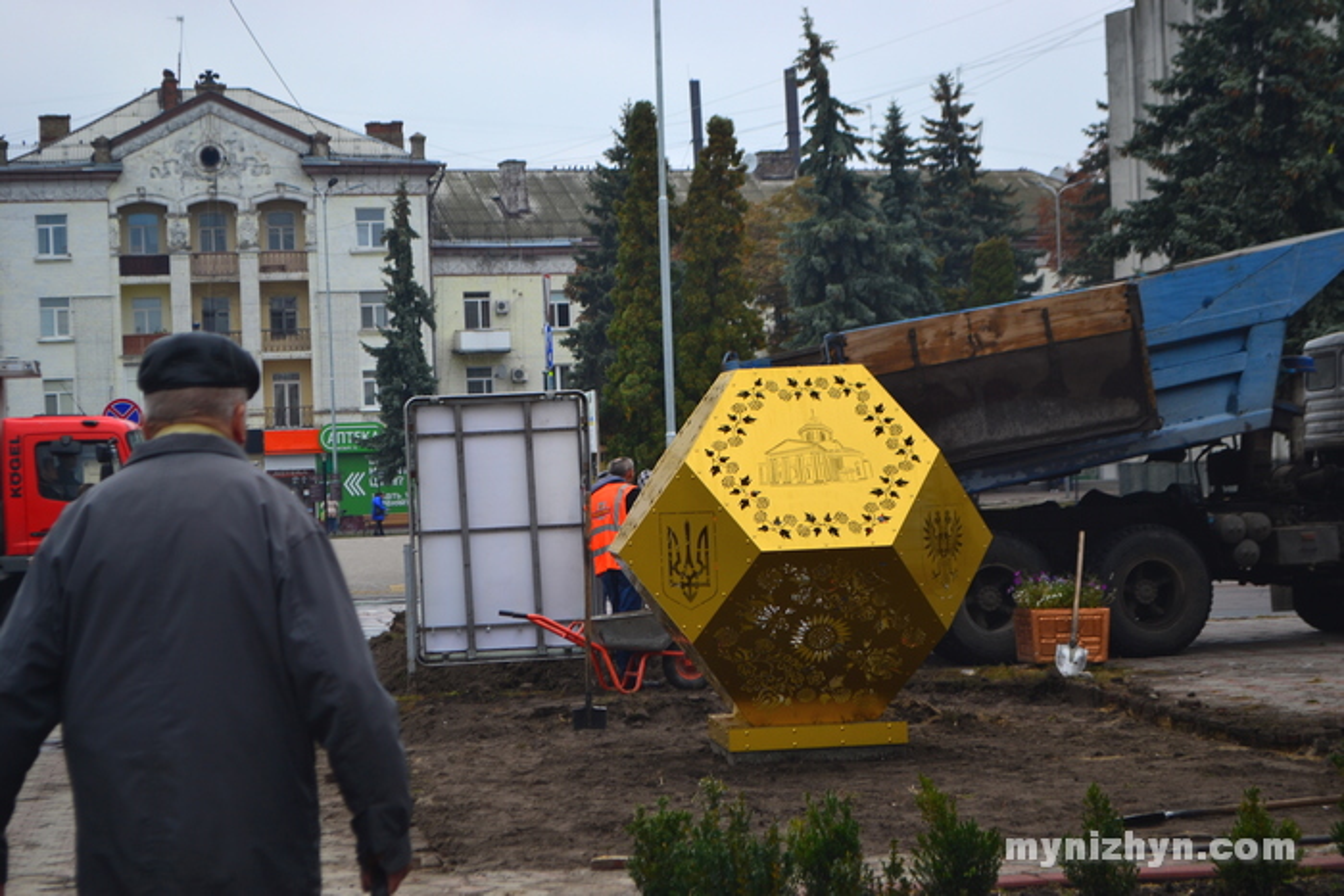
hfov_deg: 24.6
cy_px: 448
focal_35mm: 82
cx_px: 672
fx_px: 3080
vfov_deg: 16.6
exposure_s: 1/100
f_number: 5.6
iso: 100
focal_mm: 55
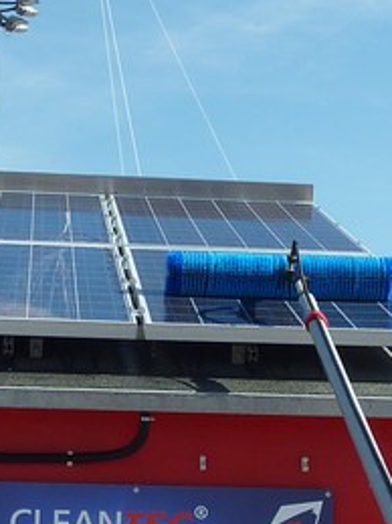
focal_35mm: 118
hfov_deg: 12.5
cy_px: 372
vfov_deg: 16.6
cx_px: 137
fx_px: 1783
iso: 80
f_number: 4.5
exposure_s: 1/500
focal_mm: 4.7
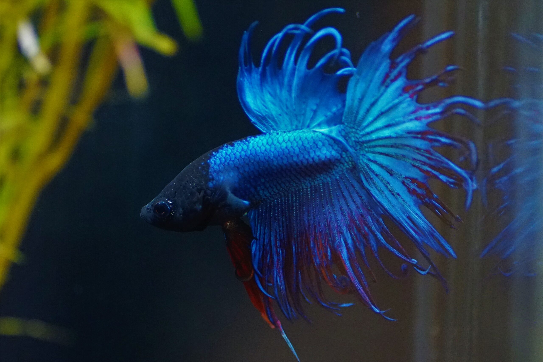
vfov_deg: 10.2
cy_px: 181
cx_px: 272
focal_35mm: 135
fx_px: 2036
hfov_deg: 15.2
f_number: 2.8
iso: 2500
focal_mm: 90
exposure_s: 1/160
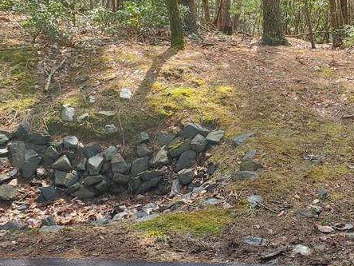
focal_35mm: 60
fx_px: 614
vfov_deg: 23.9
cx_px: 324
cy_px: 42
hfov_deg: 30.6
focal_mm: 4.3
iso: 50
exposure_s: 1/292
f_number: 2.4
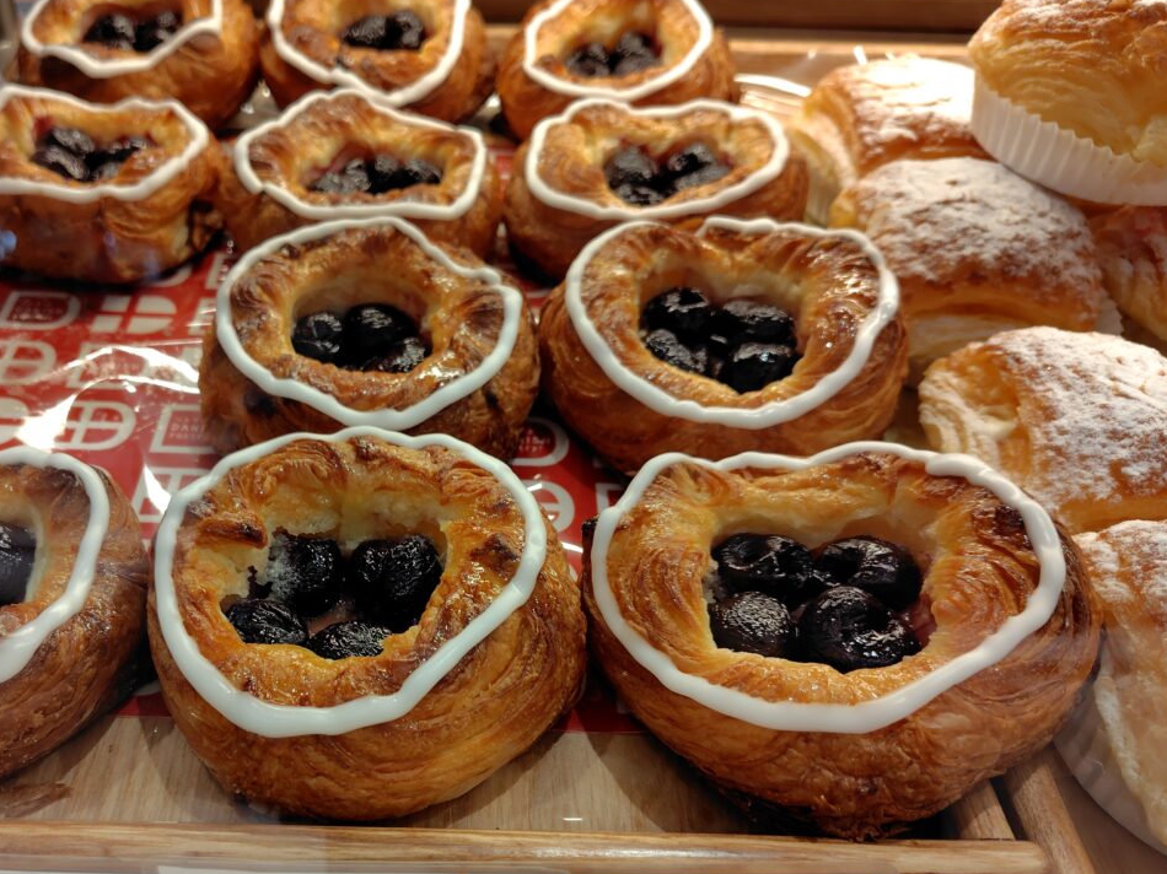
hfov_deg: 57.4
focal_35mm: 31
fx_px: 1045
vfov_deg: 45.0
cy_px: 552
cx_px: 414
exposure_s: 1/120
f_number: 1.9
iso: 123
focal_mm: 5.6
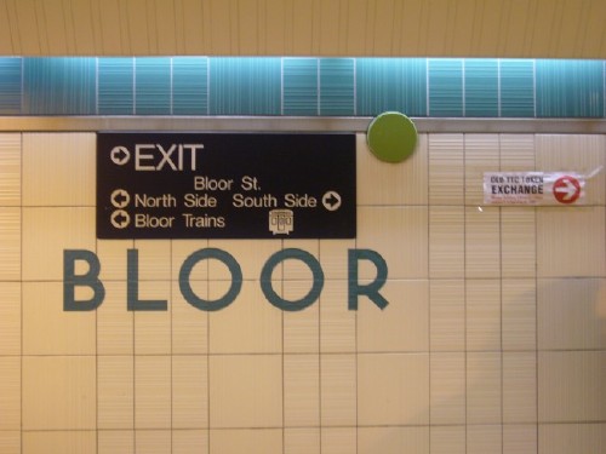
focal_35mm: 49
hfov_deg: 38.9
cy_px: 227
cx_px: 303
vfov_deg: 29.7
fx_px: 858
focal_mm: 8.1
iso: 160
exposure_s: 1/15
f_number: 3.6
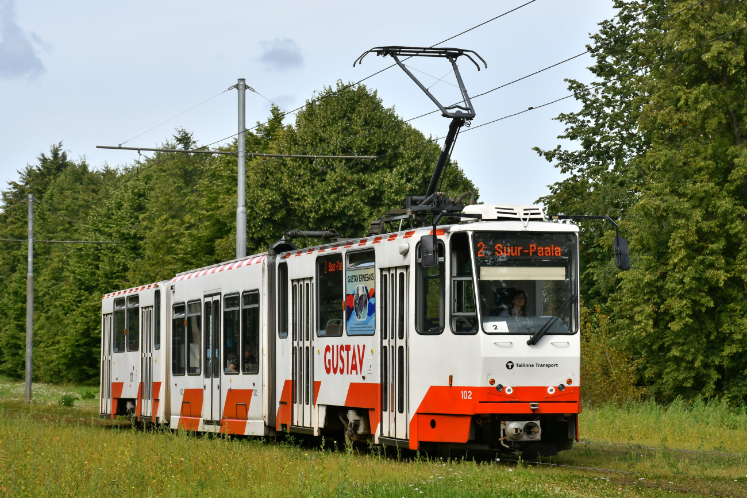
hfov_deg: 20.6
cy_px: 249
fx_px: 2054
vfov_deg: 13.8
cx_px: 374
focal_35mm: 99
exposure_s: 1/500
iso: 200
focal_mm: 66
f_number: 8
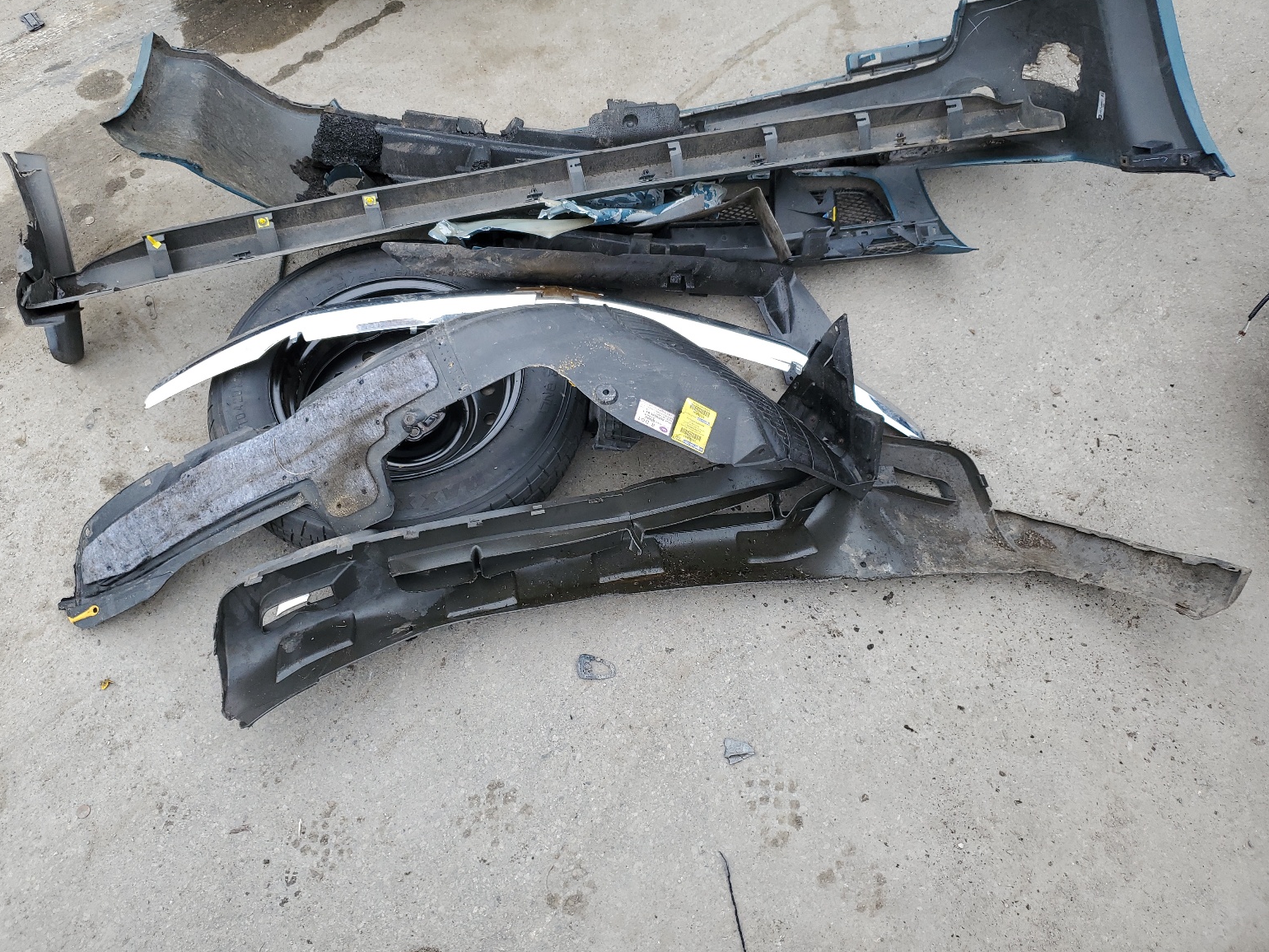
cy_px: 459
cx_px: 616
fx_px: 990
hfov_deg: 65.3
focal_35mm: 27
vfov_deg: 51.3
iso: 50
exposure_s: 1/588
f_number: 1.5
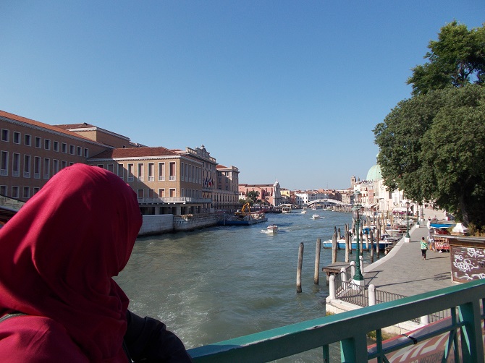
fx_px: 364
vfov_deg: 53.0
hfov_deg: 67.3
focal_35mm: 26
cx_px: 242
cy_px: 182
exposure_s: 1/160
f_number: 8
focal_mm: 4.6
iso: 80
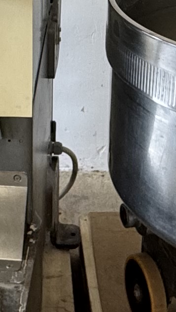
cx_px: 24
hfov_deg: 12.4
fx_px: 804
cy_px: 25
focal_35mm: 97
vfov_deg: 21.5
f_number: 2.2
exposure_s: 1/100
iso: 160
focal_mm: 2.22
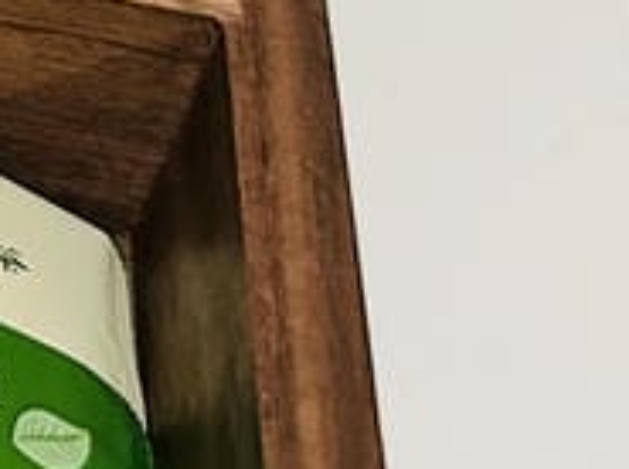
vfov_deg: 8.8
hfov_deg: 10.4
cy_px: -547
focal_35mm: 156
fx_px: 2829
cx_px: -1017
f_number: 1.78
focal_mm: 6.86
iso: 500
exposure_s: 1/60
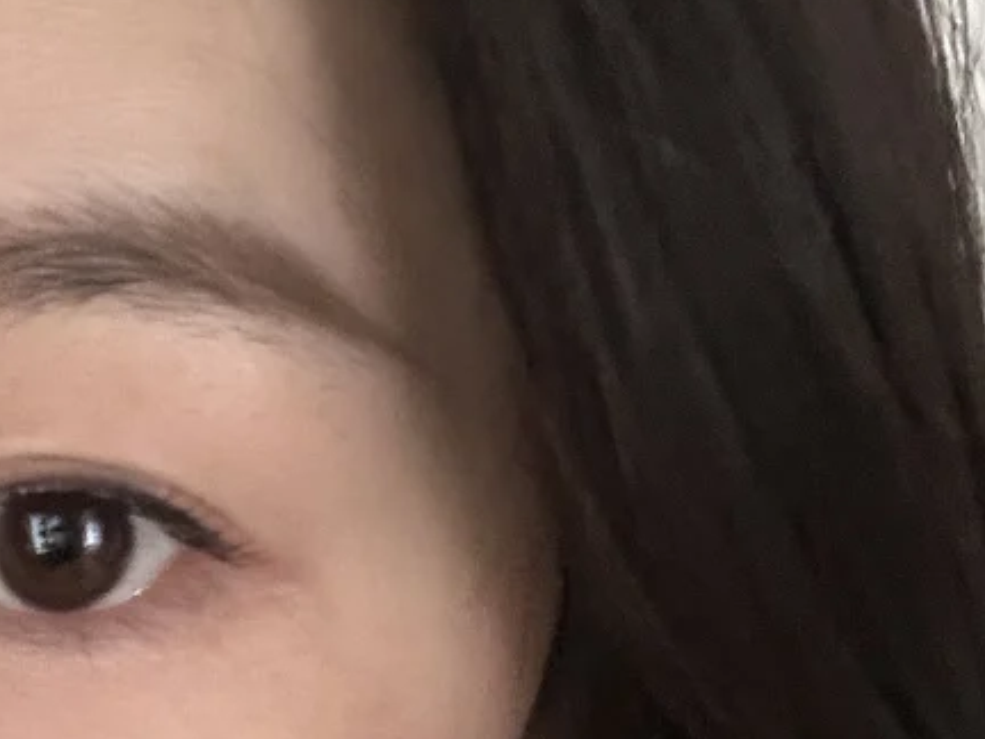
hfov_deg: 18.7
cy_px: 1072
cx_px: -146
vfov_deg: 14.0
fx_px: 2846
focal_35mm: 100
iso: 400
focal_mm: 2.69
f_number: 1.9
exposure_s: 1/33
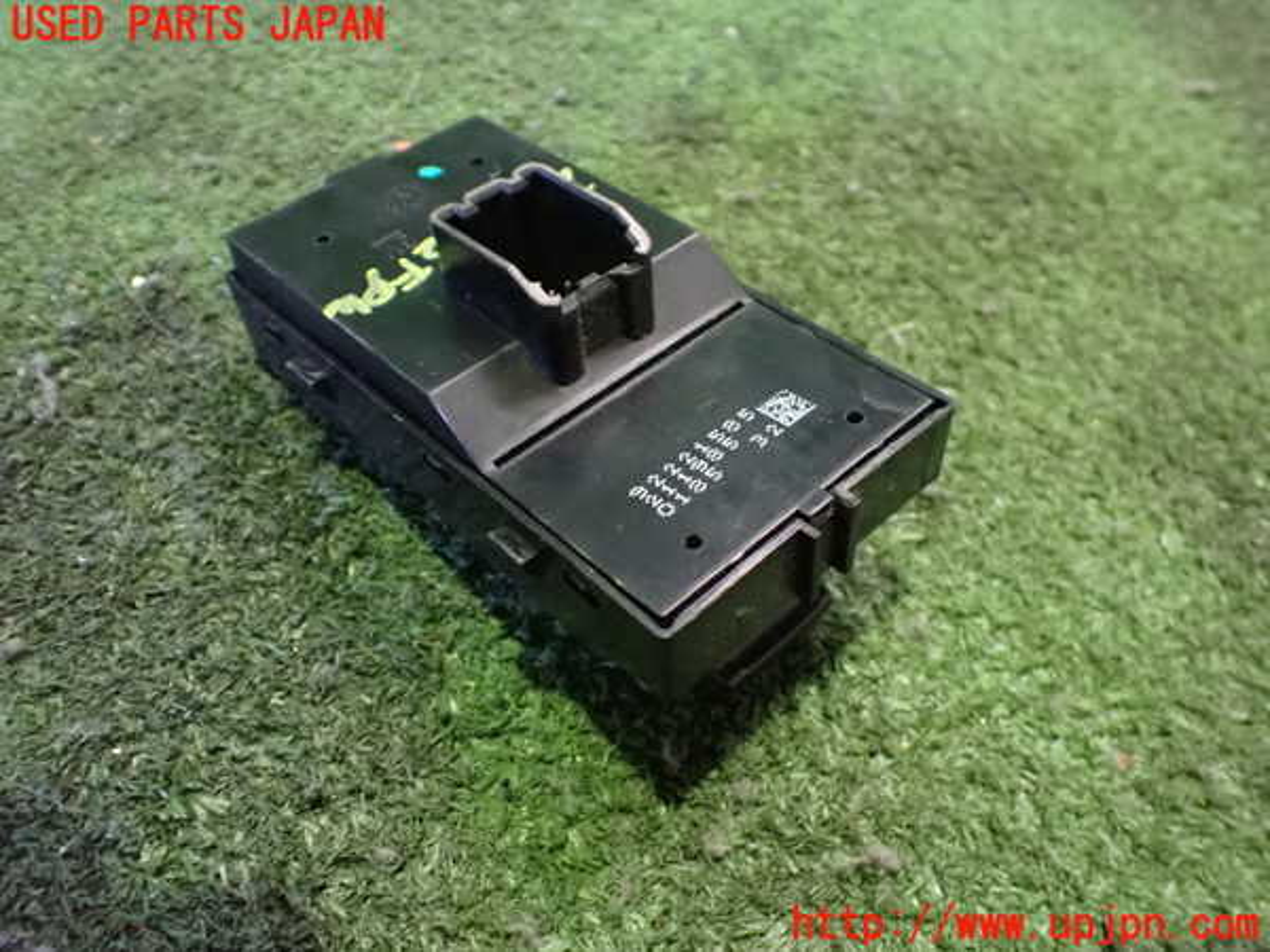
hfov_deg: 60.0
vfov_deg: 46.8
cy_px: 476
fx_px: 1101
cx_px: 635
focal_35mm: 30
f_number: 2.3
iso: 1250
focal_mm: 5.4
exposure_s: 1/30
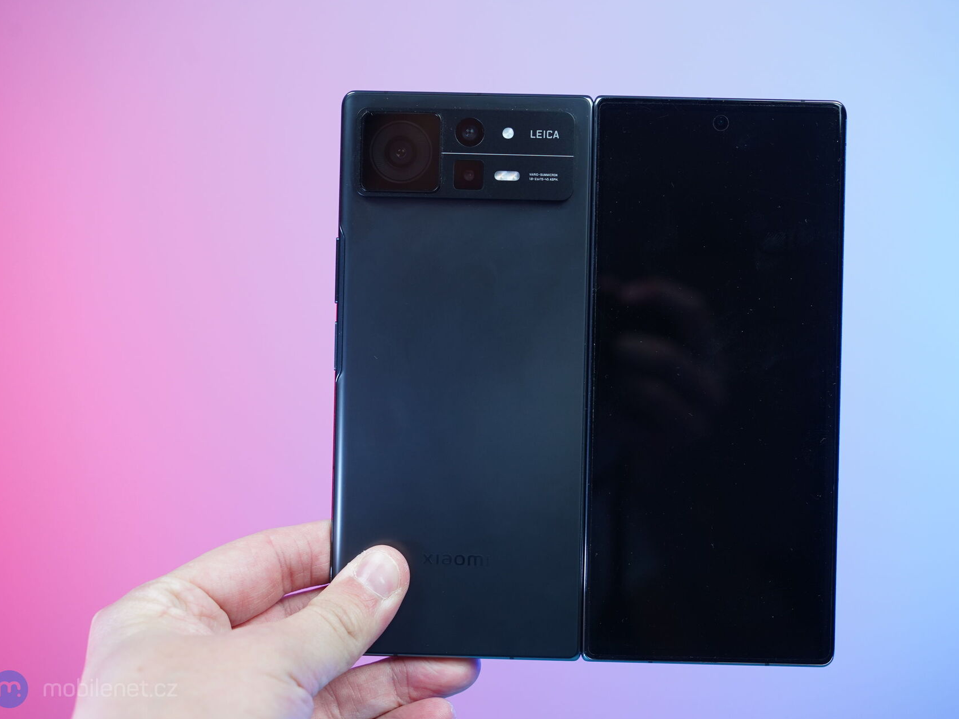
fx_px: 1662
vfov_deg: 24.4
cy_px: 360
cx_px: 520
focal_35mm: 60
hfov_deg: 32.2
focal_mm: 55
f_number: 5.6
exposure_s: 1/125
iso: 1250
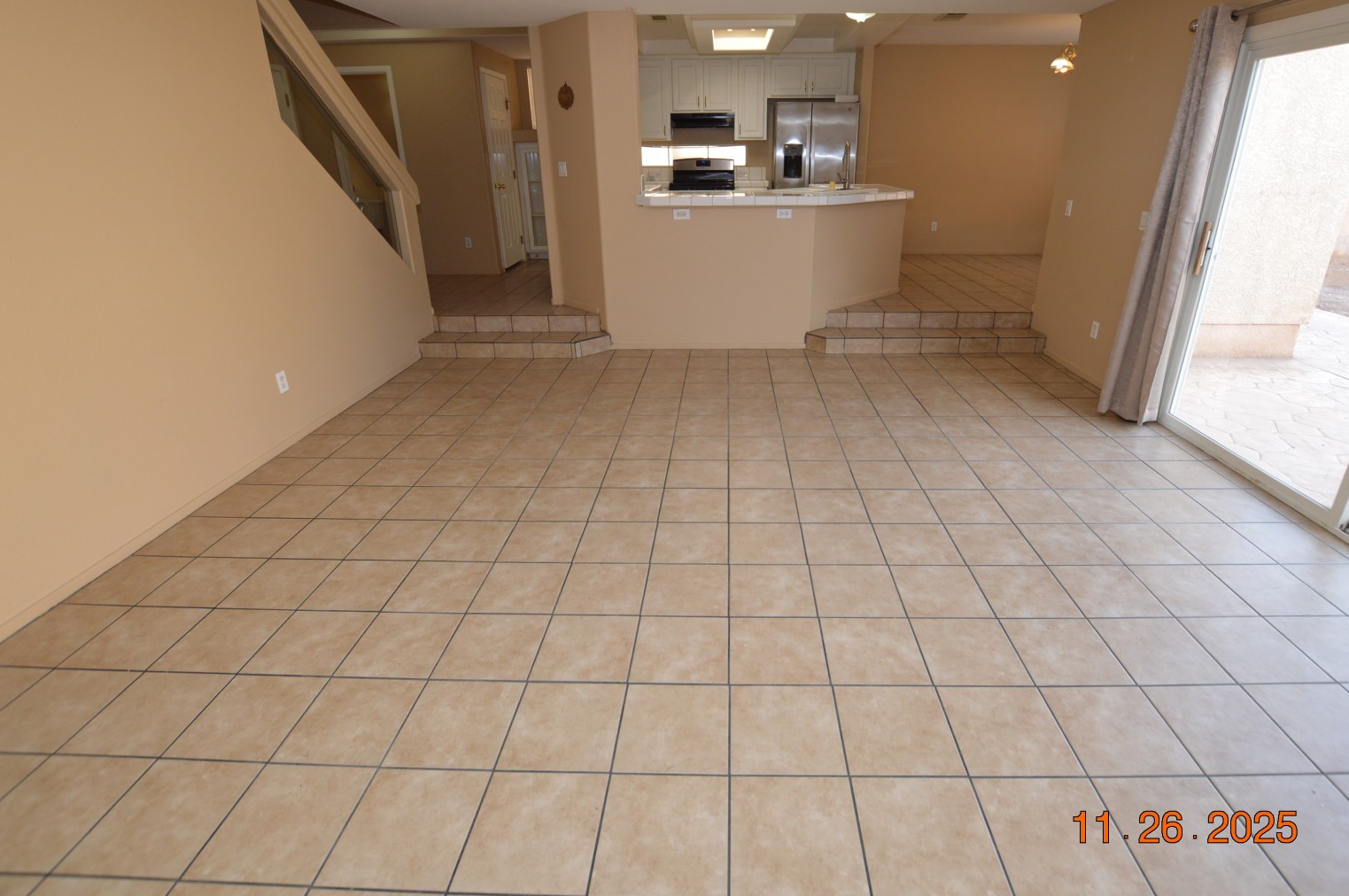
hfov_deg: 96.7
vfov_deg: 73.5
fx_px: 599
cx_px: 713
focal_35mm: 16
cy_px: 420
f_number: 5.6
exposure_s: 1/125
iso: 400
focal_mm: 10
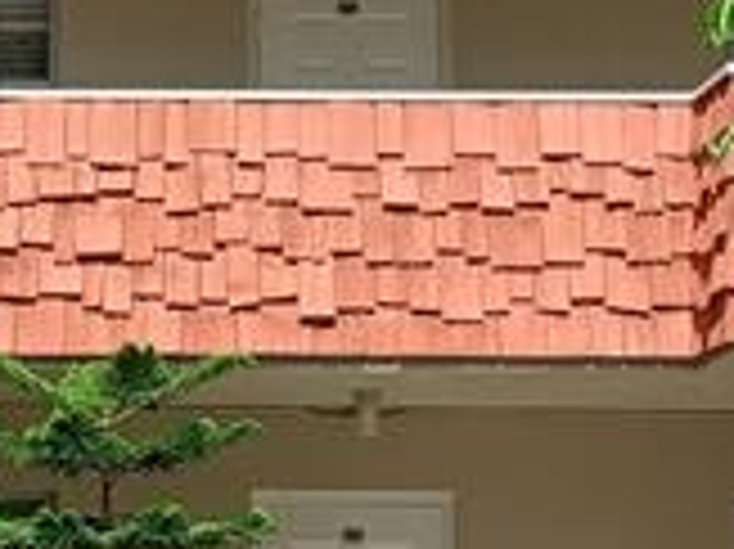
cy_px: 207
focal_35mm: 128
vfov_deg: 11.6
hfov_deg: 15.2
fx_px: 2712
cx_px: 81
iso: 20
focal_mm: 3.98
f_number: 1.8
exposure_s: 1/726
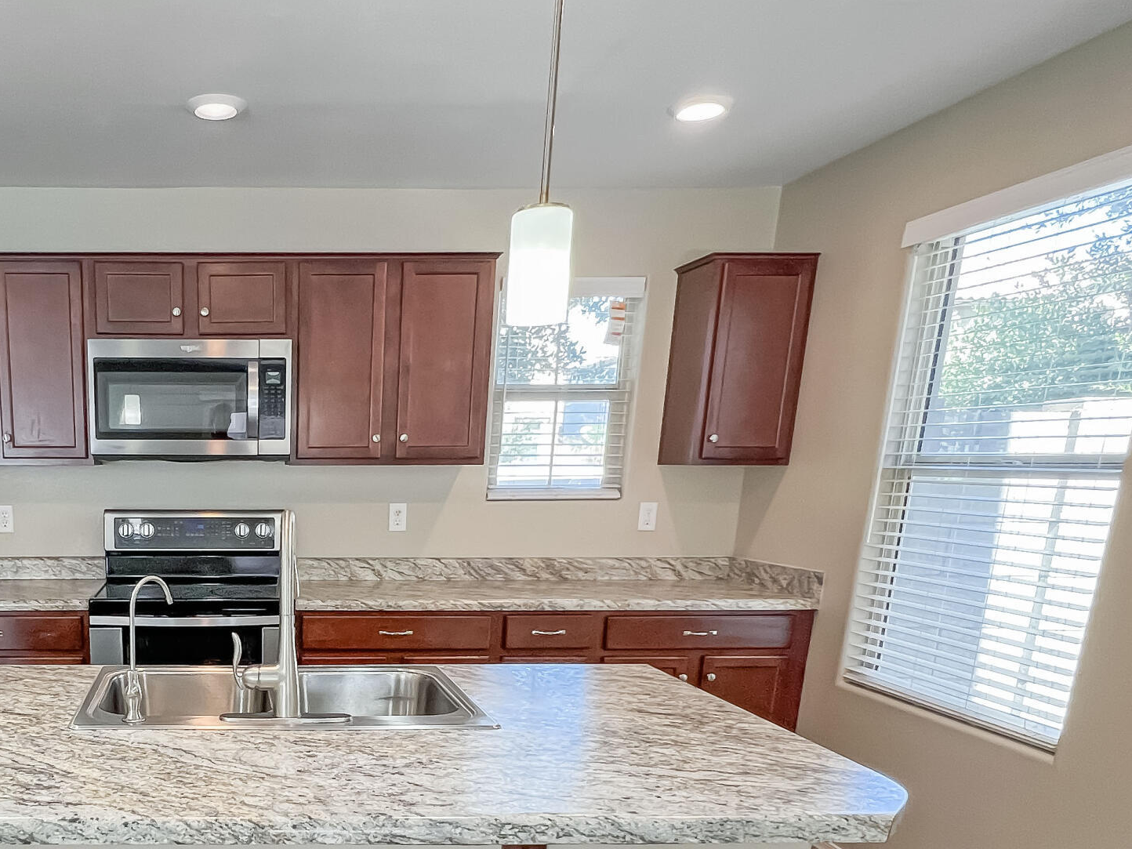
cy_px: 709
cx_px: 227
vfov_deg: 47.8
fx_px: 883
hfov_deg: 60.1
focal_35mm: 27
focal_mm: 1.57
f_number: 1.8
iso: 160
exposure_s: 1/120
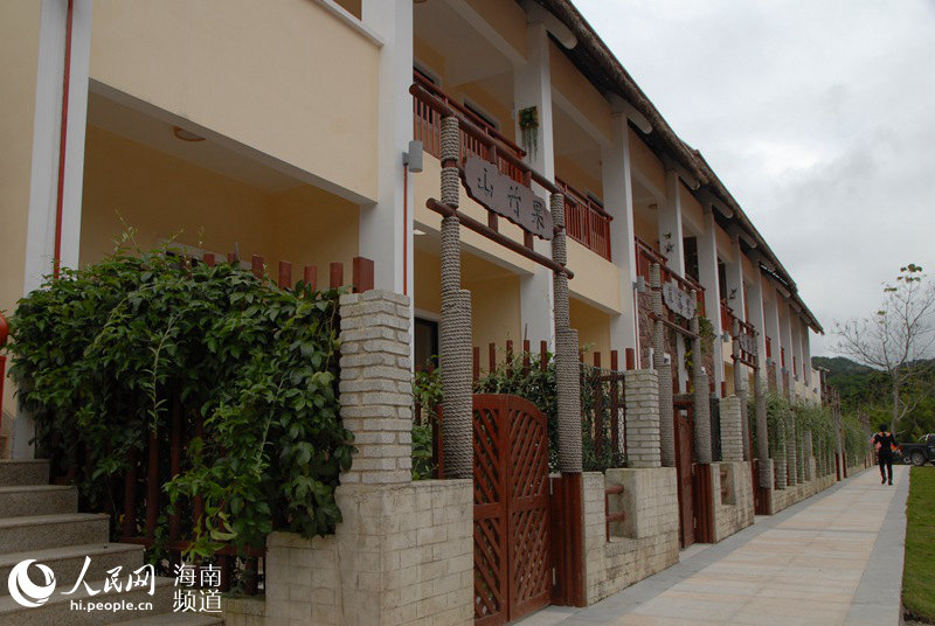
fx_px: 780
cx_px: 468
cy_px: 313
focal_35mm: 30
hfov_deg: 61.9
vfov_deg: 43.7
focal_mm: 20
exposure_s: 1/320
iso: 200
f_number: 7.1
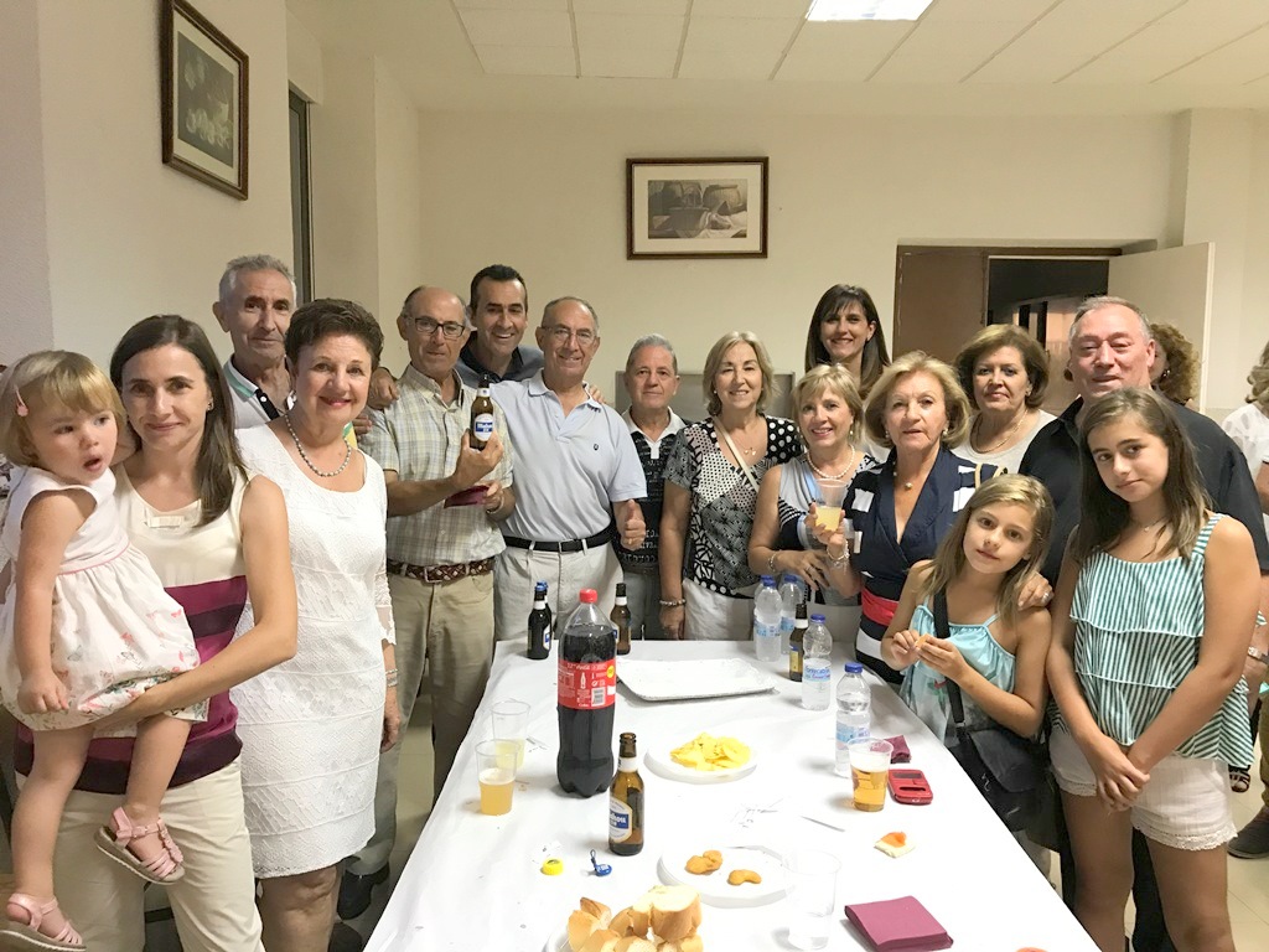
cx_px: 634
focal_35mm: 28
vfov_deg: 49.7
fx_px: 1026
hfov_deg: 63.4
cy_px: 476
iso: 80
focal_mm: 3.99
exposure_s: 1/17
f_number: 1.8
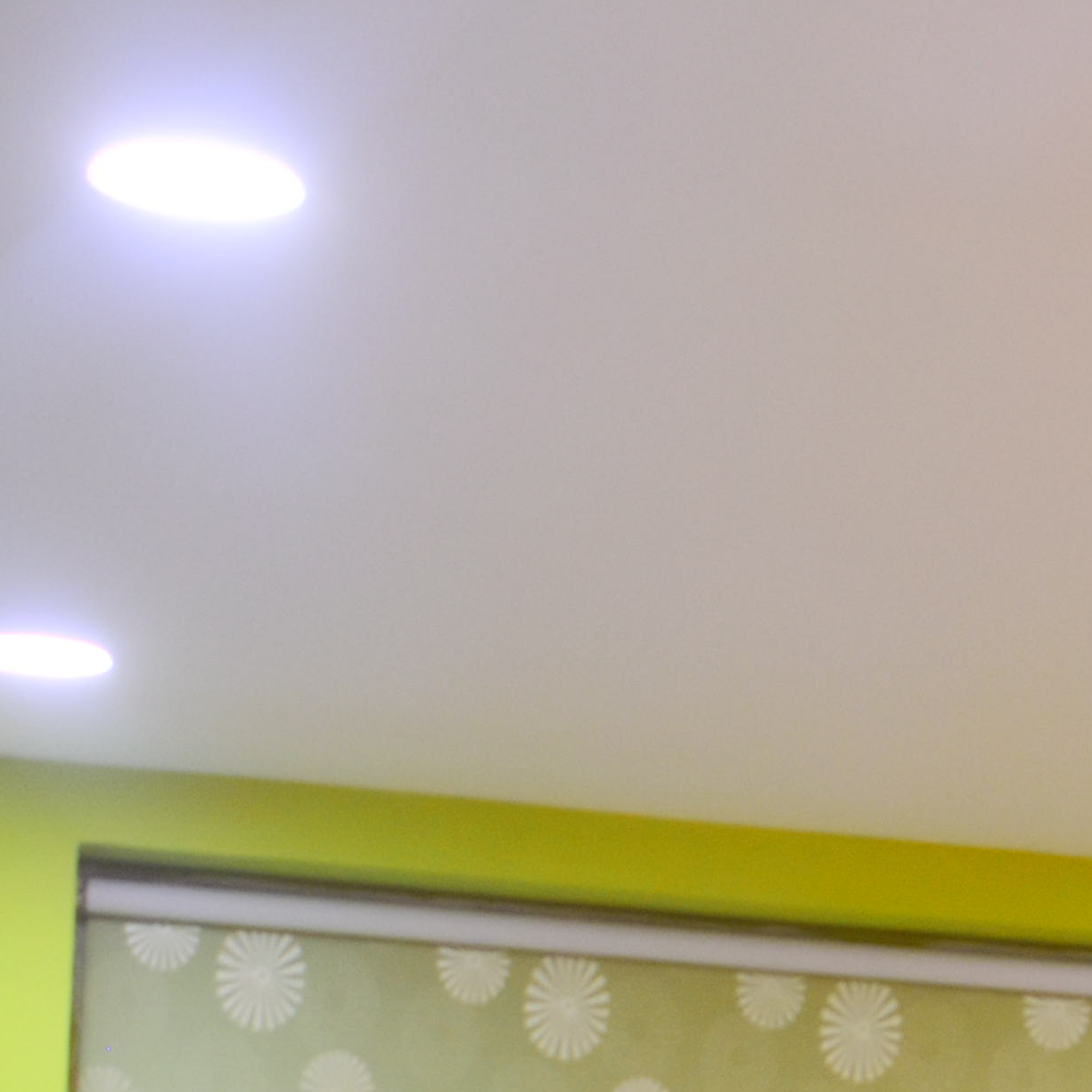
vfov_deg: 12.8
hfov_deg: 12.8
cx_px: 1482
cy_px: 1480
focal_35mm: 131
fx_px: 4678
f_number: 4
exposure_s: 1/60
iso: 400
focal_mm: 21
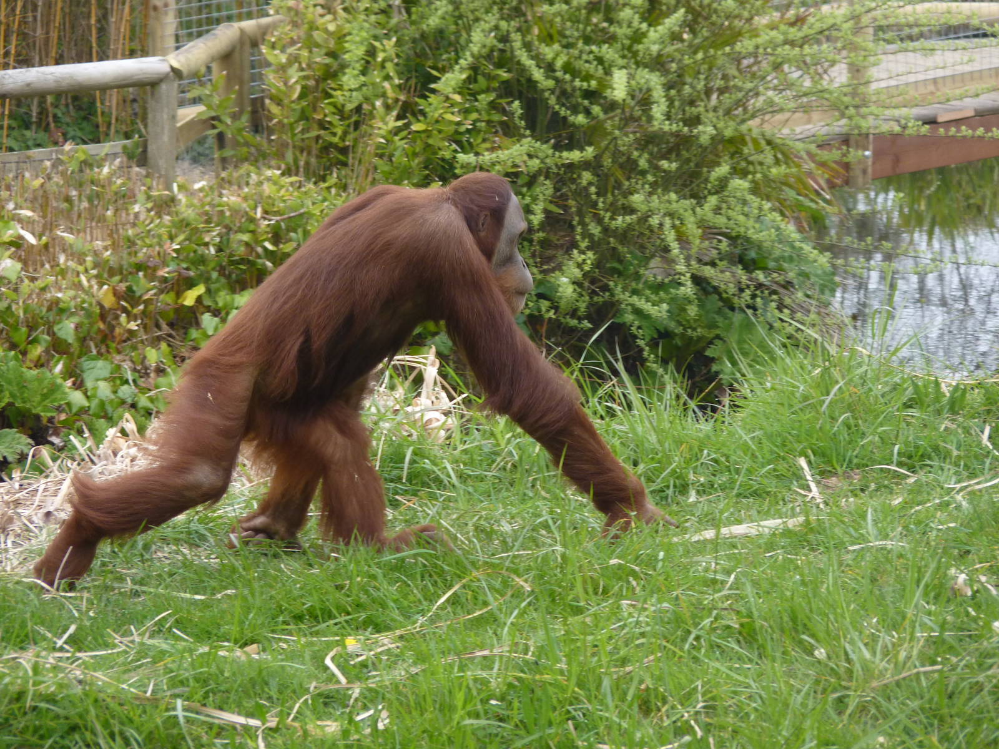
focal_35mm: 299
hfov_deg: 6.6
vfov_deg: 5.0
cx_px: 500
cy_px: 374
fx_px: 8629
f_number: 4
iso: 160
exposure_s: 1/320
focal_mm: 53.2
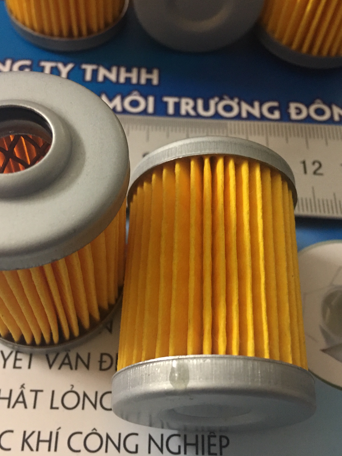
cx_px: 169
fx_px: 514
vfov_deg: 47.9
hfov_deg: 36.8
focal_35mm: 39
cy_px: 228
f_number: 2.2
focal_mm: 4.15
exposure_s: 1/17
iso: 125
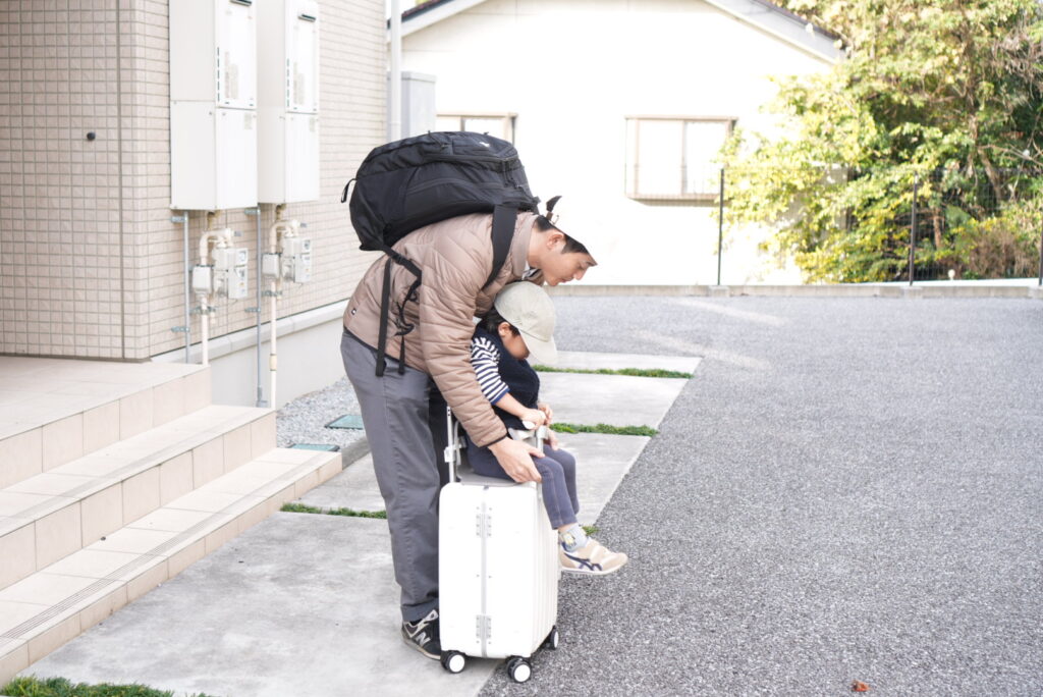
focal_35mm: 52
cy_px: 348
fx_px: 1522
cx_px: 522
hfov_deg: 37.8
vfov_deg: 25.8
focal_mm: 35
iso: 100
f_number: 3.5
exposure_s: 1/100
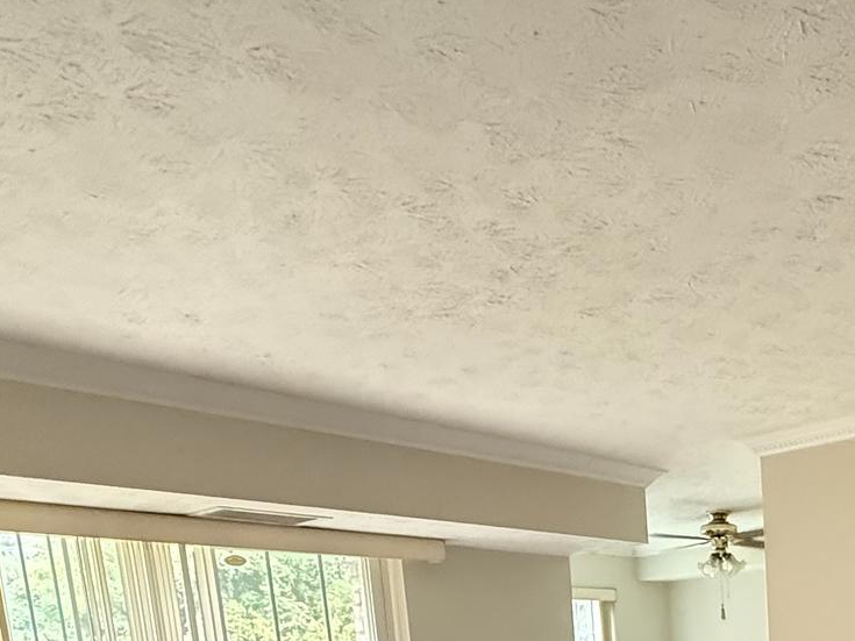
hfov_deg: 44.1
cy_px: 831
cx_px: 753
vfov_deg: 29.6
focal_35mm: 39
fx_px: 963
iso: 1000
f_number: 2.2
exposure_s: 1/60
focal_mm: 2.22
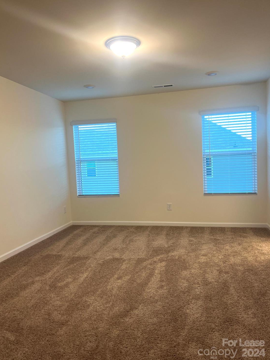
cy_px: 177
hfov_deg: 51.3
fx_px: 281
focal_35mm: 27
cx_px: 135
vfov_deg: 65.3
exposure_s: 1/60
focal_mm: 5.7
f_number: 1.5
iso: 100
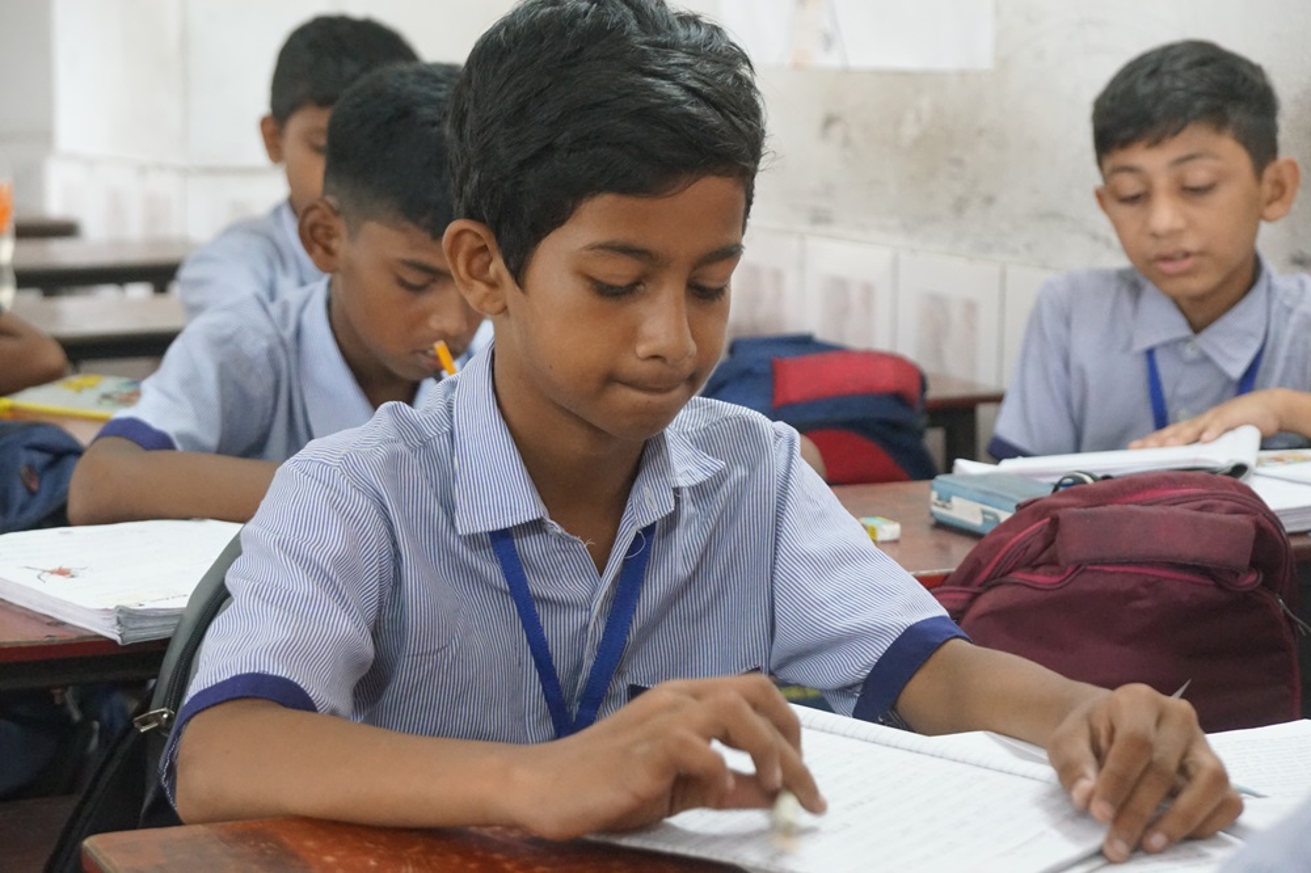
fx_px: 3276
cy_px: 436
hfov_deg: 22.6
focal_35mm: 90
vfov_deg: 15.2
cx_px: 656
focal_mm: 60
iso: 3200
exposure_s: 1/60
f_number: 5
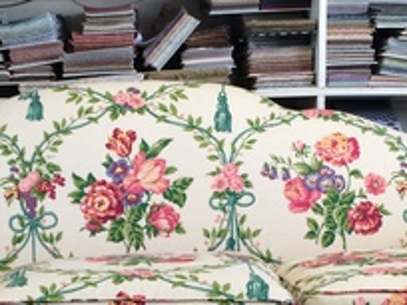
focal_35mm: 88
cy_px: 303
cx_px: 139
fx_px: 1035
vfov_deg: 16.4
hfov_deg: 22.2
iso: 32
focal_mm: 4.15
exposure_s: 1/30
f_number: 2.2
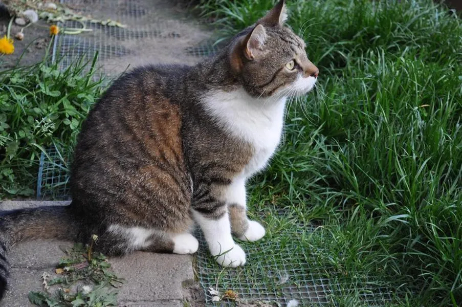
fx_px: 1000
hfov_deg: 26.0
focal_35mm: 78
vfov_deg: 17.5
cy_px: 154
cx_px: 231
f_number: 5.6
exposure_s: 1/60
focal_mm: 52
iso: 450
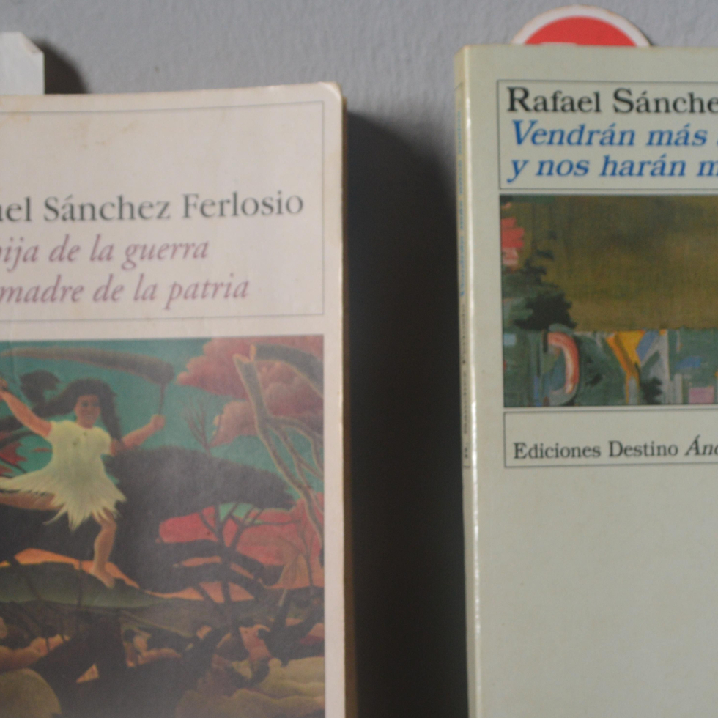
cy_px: 401
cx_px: 481
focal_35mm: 52
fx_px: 1220
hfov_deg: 32.5
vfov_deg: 32.8
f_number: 6.3
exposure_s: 1/20
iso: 400
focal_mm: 20
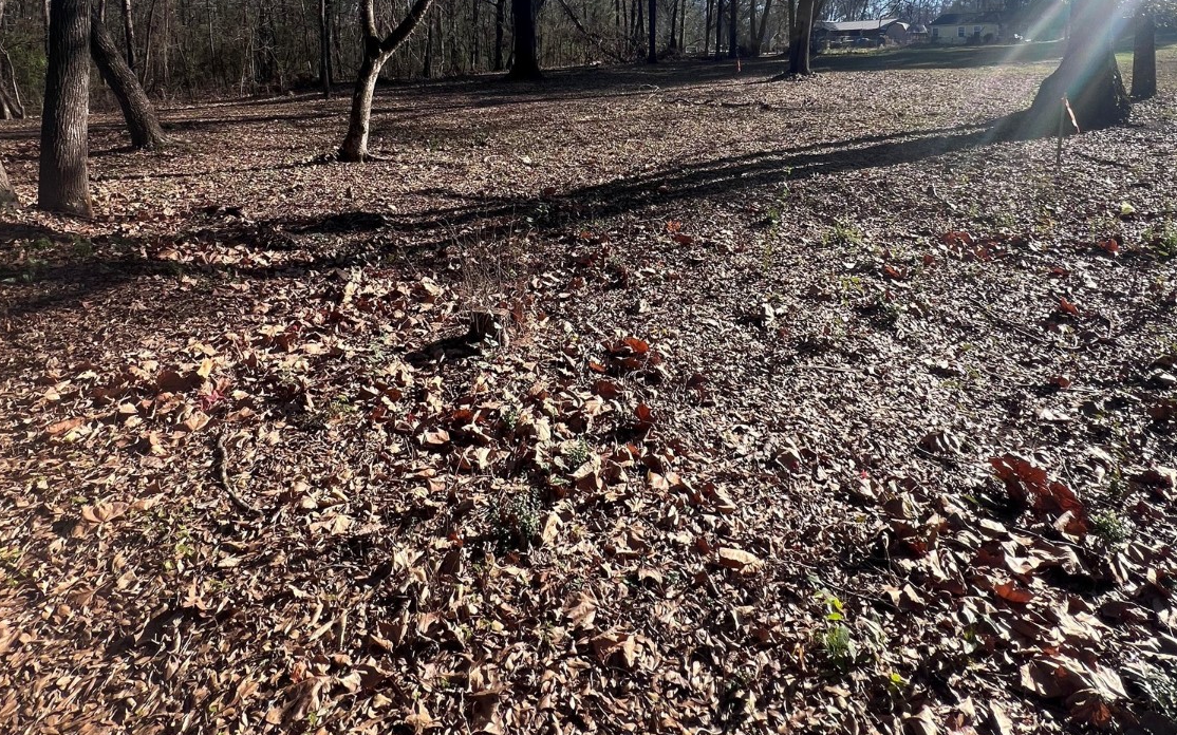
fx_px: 609
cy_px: 120
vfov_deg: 56.4
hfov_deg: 88.0
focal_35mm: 19
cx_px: 598
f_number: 1.8
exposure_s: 1/602
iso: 32
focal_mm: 1.57
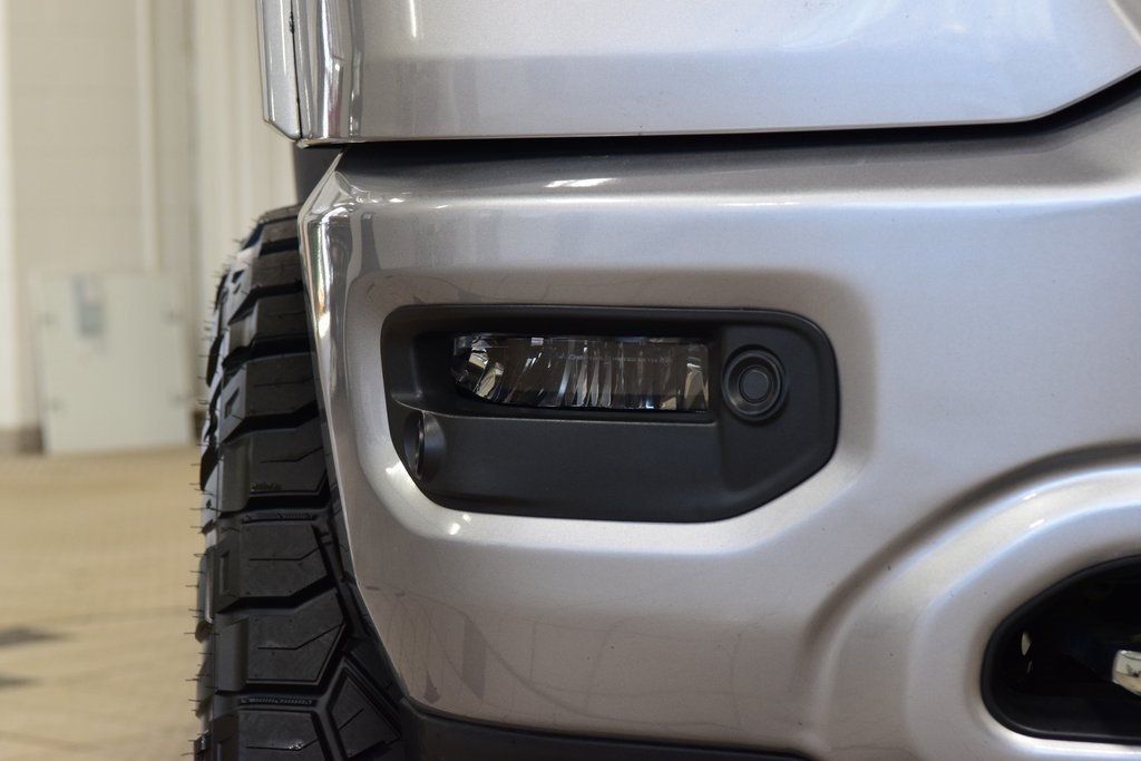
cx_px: 570
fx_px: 3328
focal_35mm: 105
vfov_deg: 13.0
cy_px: 380
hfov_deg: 19.5
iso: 1250
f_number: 7.1
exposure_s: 1/30
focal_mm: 70
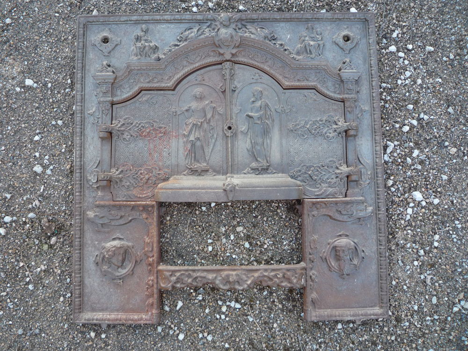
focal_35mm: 30
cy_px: 176
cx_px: 234
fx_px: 406
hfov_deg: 60.0
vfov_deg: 46.8
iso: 125
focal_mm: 5.2
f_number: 3.3
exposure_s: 1/30
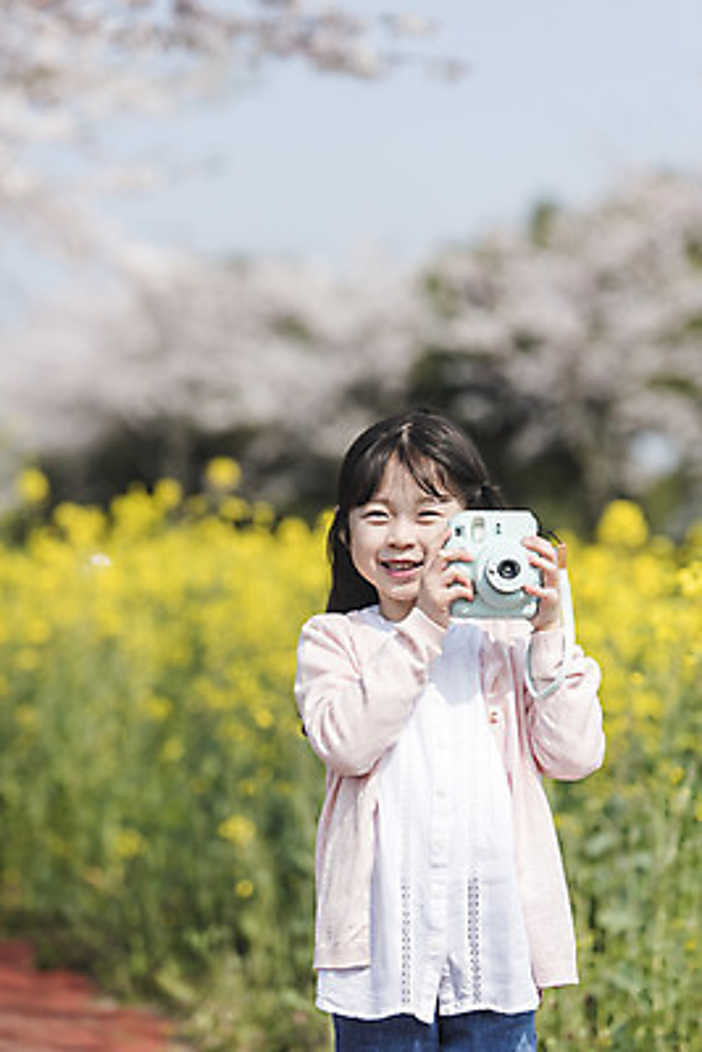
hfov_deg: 10.2
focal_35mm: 135
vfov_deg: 15.2
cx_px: 351
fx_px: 3945
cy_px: 526
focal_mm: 135
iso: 250
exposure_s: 1/1600
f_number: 3.2
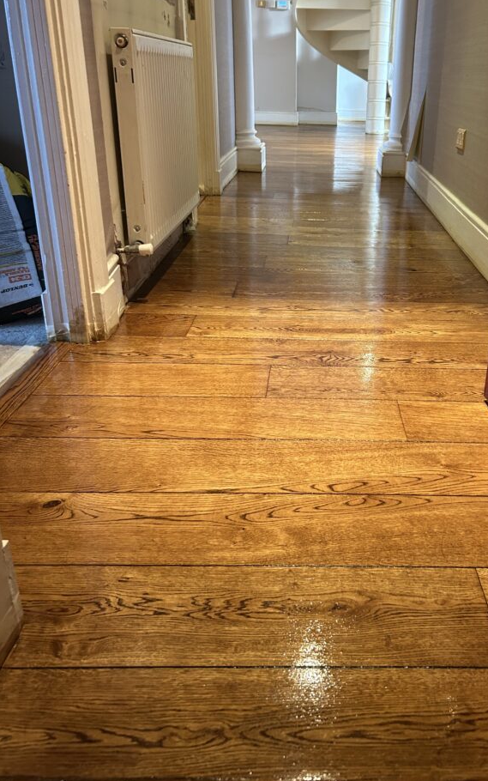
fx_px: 659
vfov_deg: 61.1
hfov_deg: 40.1
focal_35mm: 31
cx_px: 328
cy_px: 354
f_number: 1.5
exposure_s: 1/50
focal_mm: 5.7
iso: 320
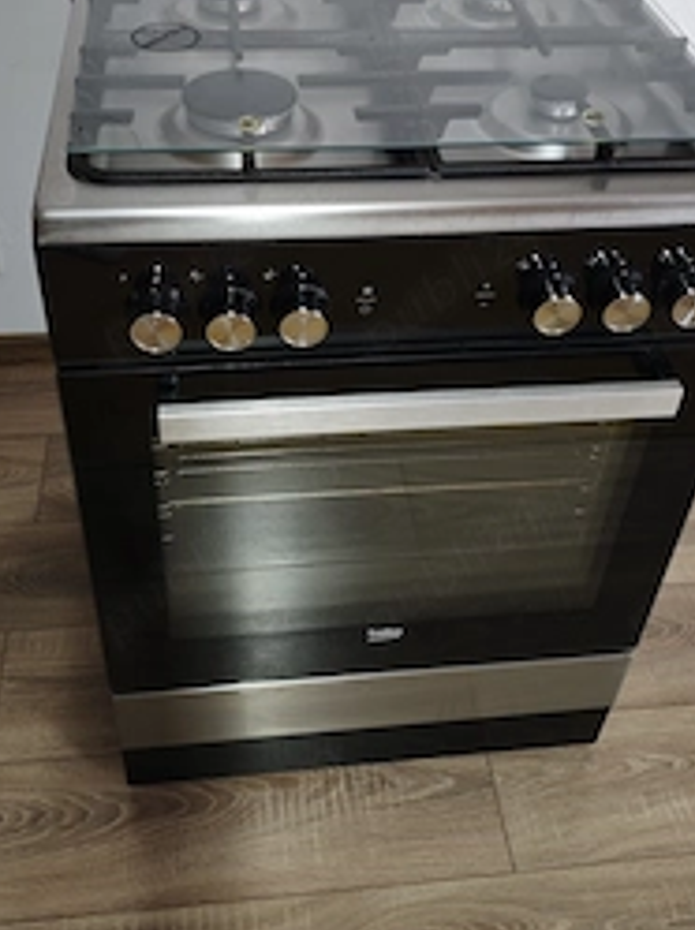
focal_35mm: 37
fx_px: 993
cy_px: 325
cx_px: 351
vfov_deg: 49.5
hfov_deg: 38.6
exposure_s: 1/50
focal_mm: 6.55
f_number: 1.6
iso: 500
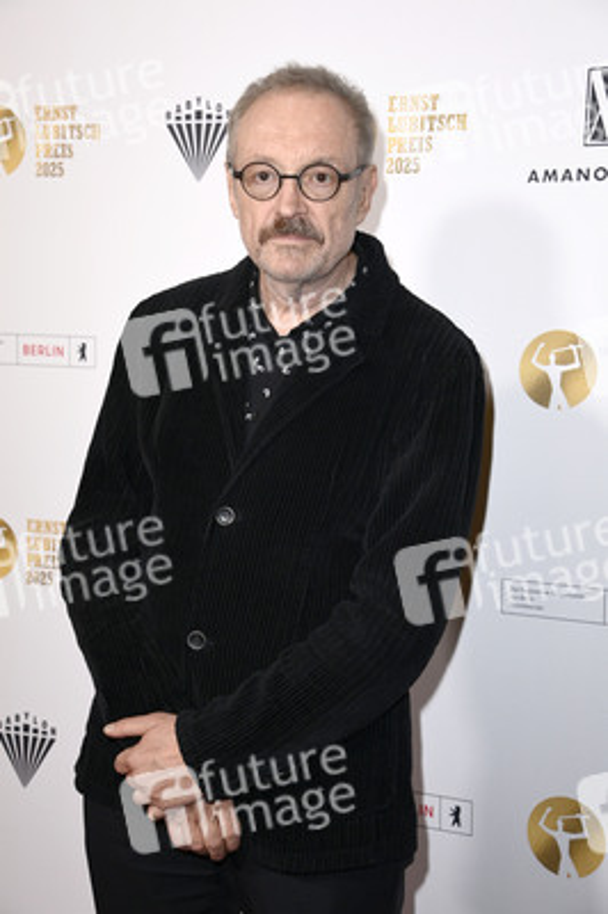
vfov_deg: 29.7
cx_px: 304
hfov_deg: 20.0
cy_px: 457
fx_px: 1726
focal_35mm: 68
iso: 2000
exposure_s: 1/250
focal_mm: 68
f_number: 5.6
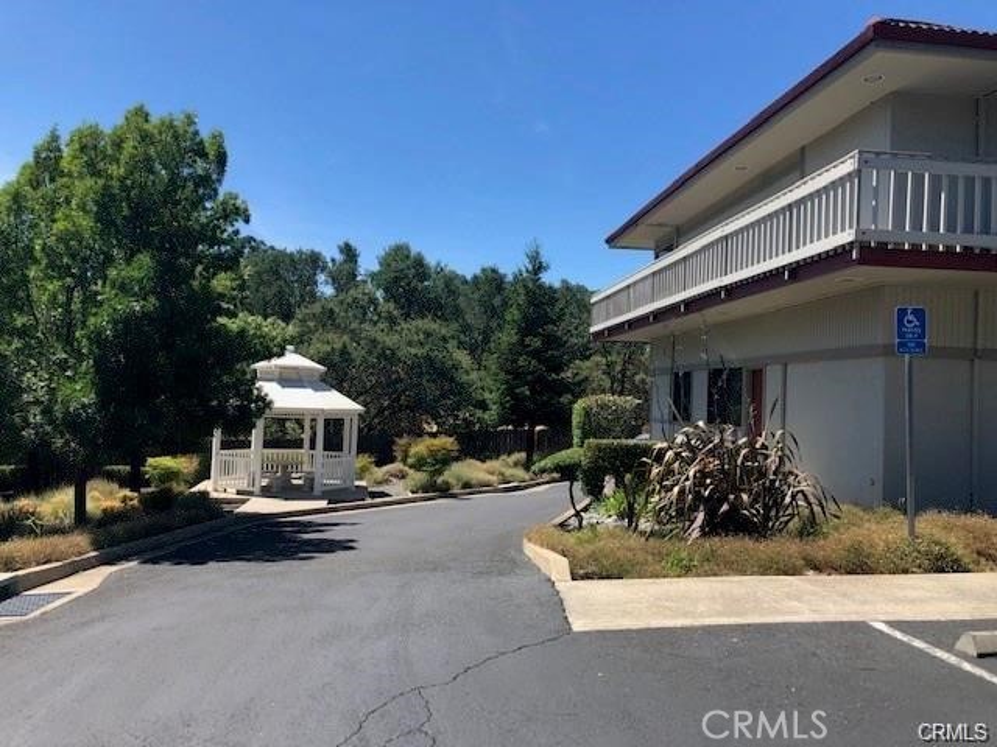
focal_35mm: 28
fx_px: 806
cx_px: 498
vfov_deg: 49.7
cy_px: 374
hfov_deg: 63.4
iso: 20
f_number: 1.8
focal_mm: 3.99
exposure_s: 1/1350
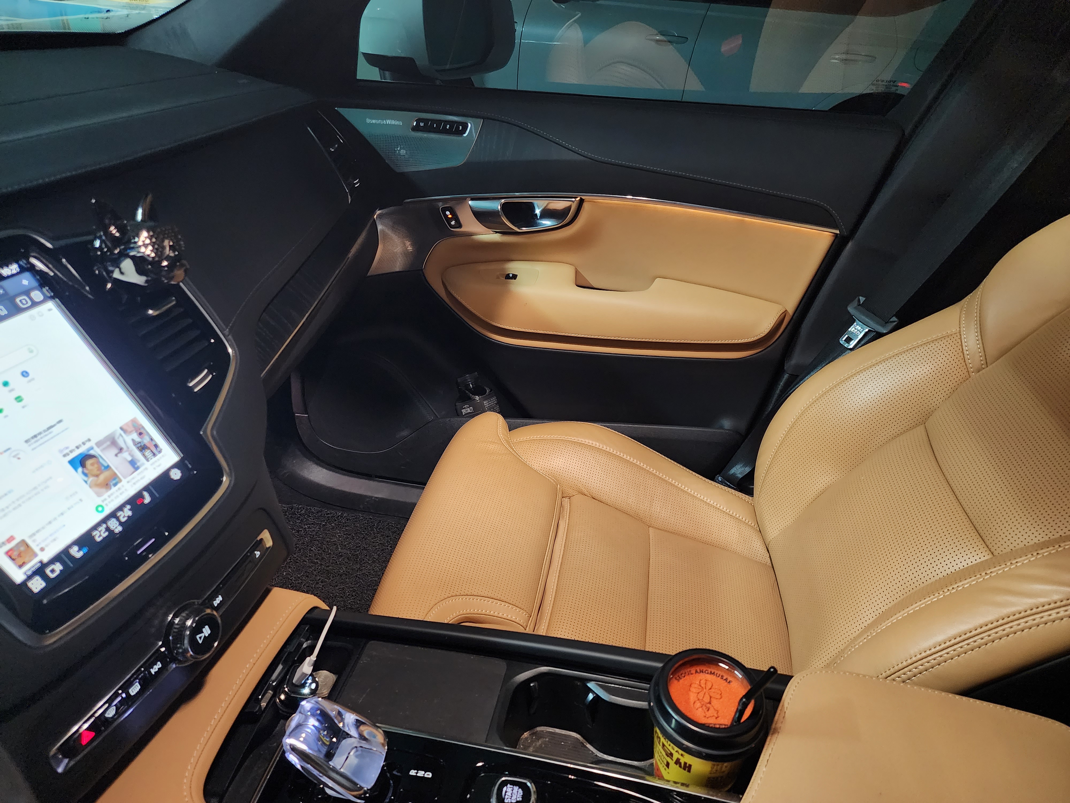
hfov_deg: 73.9
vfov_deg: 58.9
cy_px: 402
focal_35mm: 23
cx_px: 535
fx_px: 711
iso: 640
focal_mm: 6.4
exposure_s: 1/25
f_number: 1.8
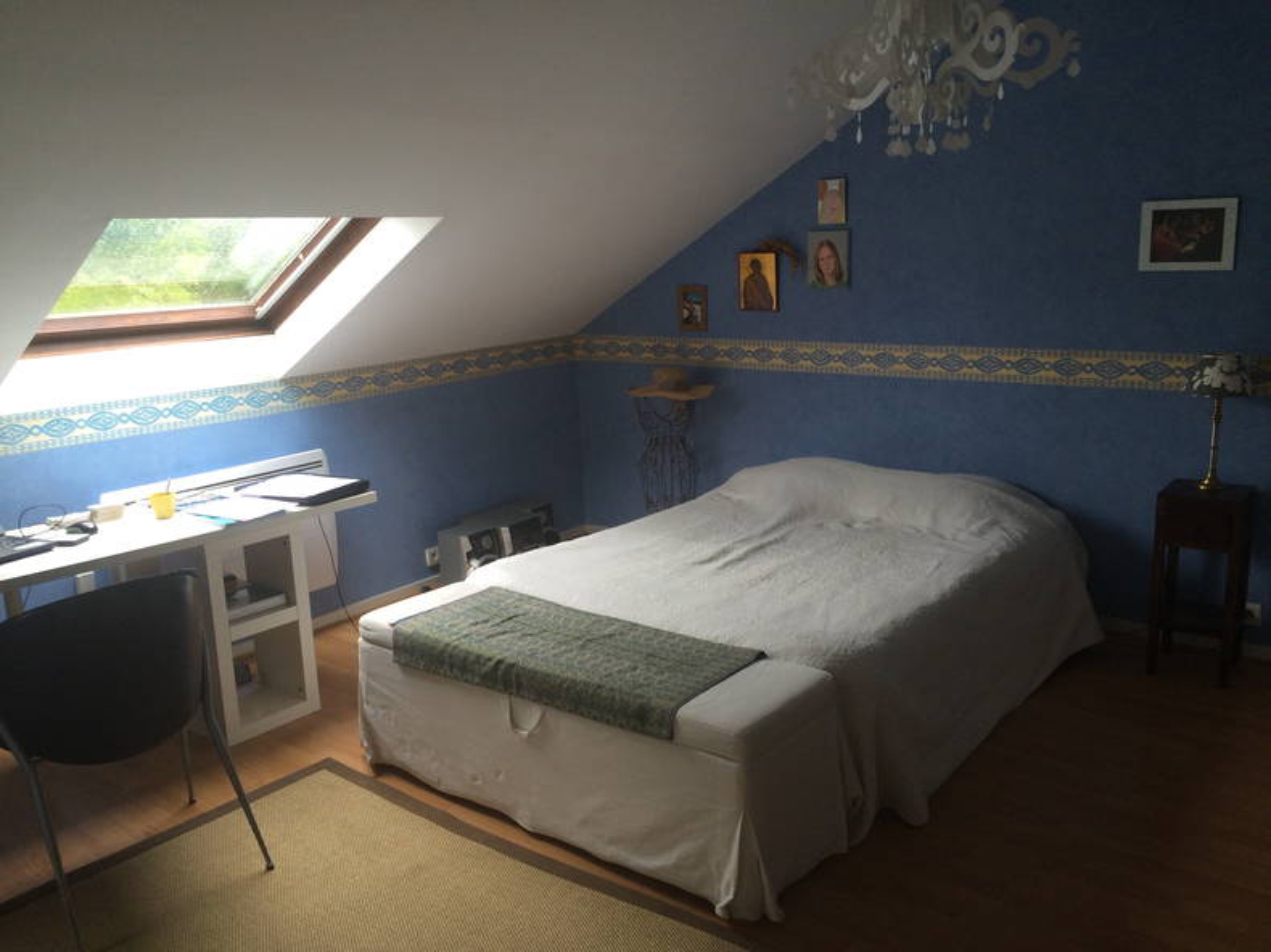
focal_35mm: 29
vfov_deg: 48.2
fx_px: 1064
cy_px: 476
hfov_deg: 61.7
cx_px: 636
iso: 64
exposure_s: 1/100
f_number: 2.2
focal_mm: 4.15
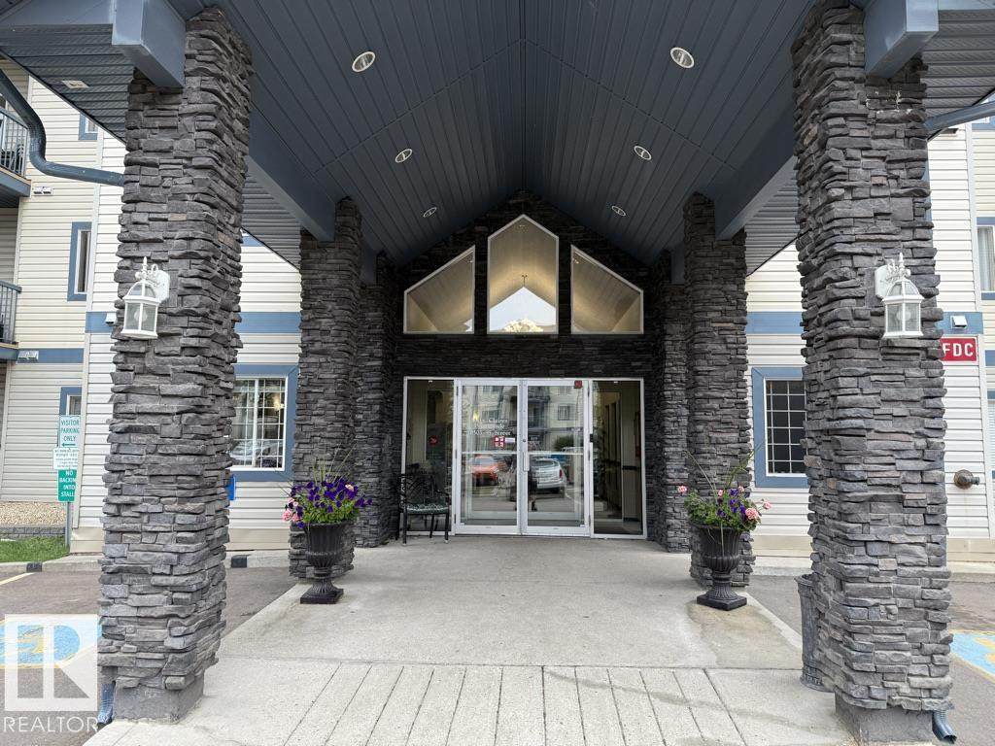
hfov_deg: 71.6
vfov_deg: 56.8
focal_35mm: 24
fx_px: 690
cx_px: 498
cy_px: 373
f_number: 1.78
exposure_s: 1/309
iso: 80
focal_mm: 6.76
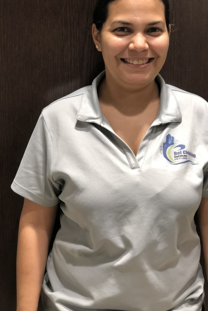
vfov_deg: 30.1
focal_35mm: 67
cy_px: 143
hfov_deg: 20.3
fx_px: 581
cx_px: 126
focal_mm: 6.6
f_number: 2.8
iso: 160
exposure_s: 1/30
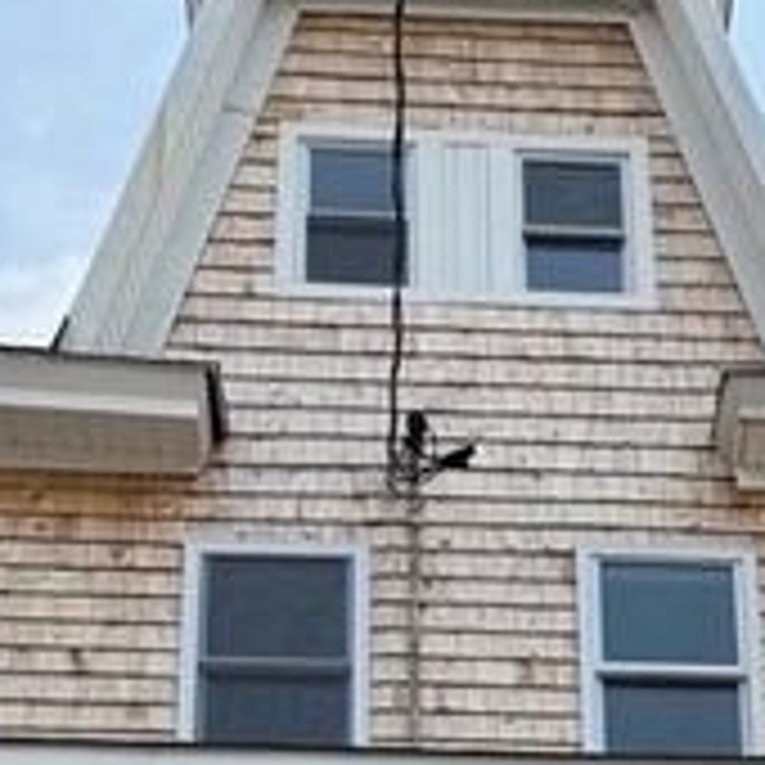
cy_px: 1469
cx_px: 639
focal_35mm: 83
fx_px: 2075
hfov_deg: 20.6
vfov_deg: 16.6
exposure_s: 1/4405
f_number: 1.78
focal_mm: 6.76
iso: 80
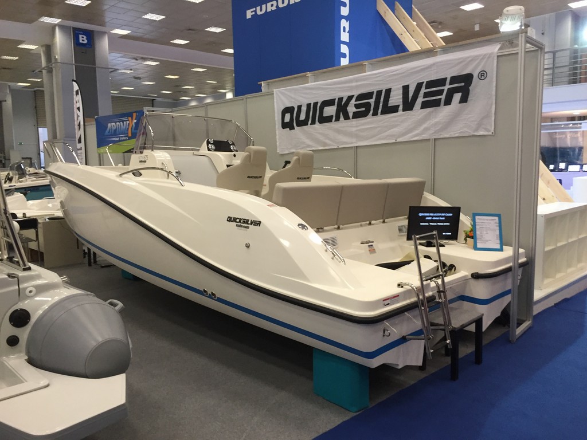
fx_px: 492
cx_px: 294
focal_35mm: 29
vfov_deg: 48.2
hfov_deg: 61.7
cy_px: 220
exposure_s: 1/33
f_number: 2.2
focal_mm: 4.15
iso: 80
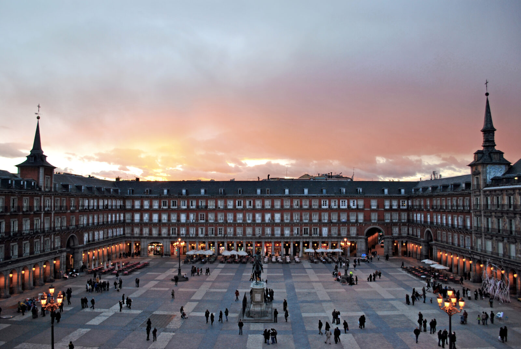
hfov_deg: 67.3
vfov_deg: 48.0
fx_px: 391
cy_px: 174
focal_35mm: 27
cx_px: 260
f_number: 4.5
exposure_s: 1/80
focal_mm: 18
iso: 200
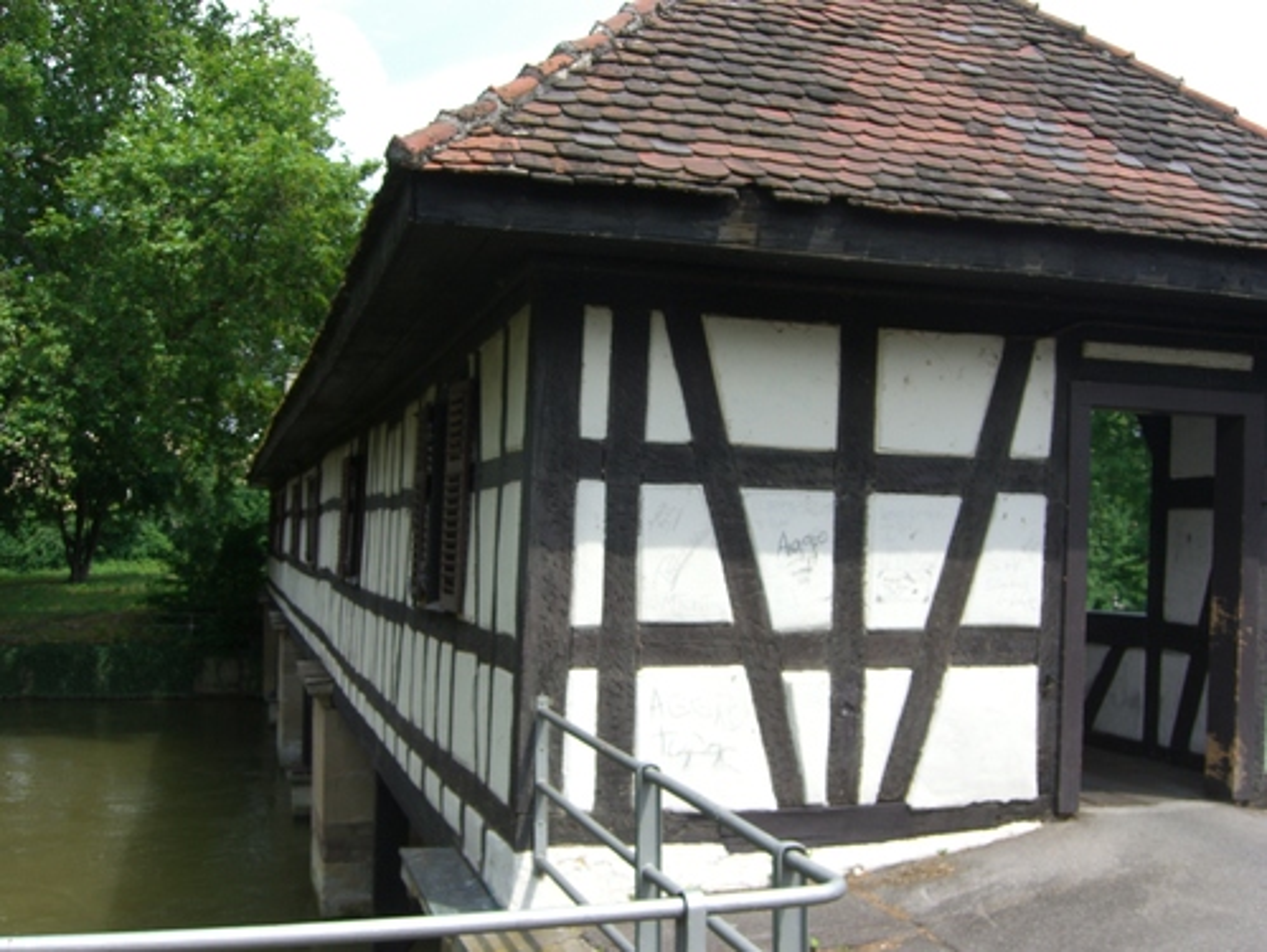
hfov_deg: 48.9
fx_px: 1392
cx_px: 634
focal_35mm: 38
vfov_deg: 37.8
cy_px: 476
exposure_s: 1/400
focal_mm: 7.9
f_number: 4
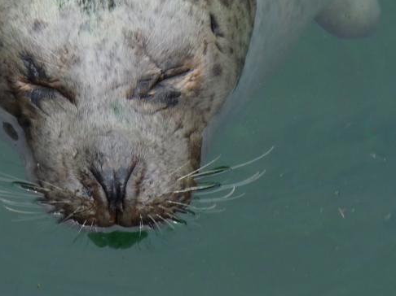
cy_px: 72
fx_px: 7043
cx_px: 116
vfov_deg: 2.4
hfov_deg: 3.2
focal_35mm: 616
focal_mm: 47
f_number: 5.6
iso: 100
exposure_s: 1/250
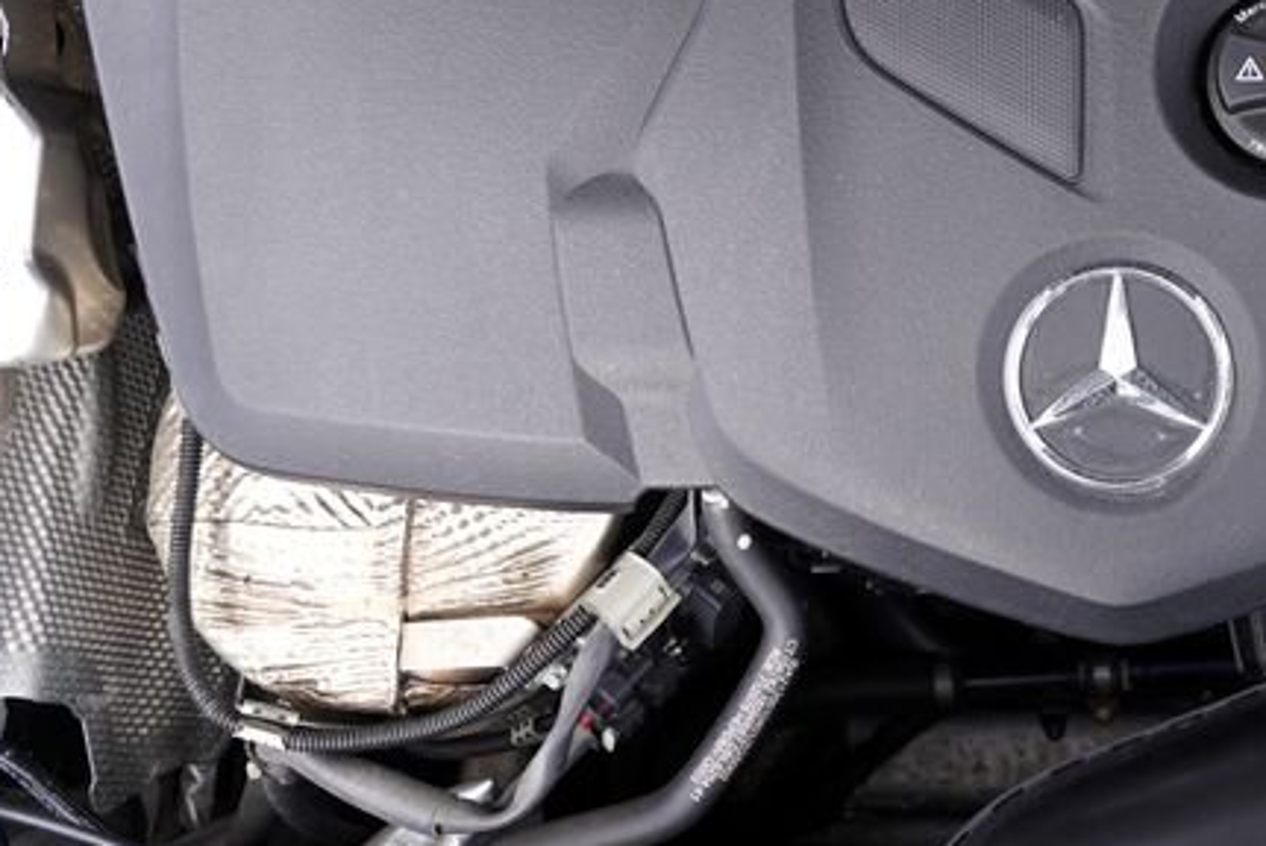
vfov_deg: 22.7
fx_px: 2006
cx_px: 1184
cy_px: -46
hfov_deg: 32.9
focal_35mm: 57
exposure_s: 1/80
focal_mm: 24
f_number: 4.5
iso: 100
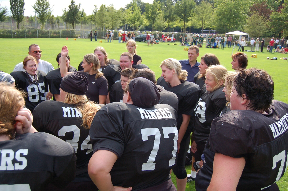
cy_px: 96
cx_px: 144
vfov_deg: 38.2
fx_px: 275
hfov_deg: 55.2
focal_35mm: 34
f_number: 4
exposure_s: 1/1000
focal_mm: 23
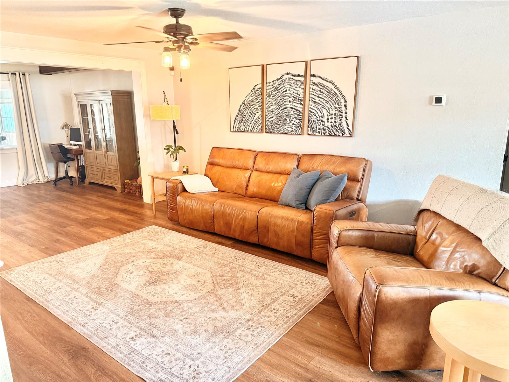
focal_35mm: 24
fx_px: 353
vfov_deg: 56.8
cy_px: 191
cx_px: 254
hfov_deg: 71.6
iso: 400
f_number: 1.78
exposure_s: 1/60
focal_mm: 6.76
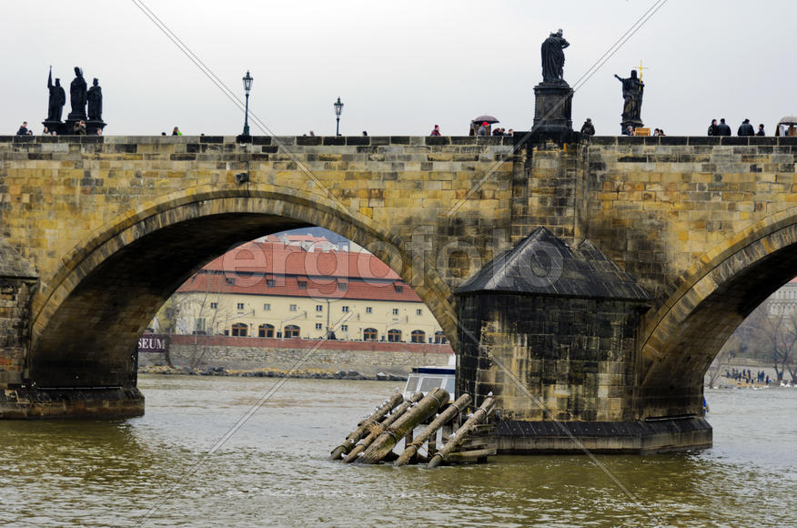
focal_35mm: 93
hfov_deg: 22.0
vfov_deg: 14.6
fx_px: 2054
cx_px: 398
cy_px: 264
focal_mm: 62
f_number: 5.6
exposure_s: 1/45
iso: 100
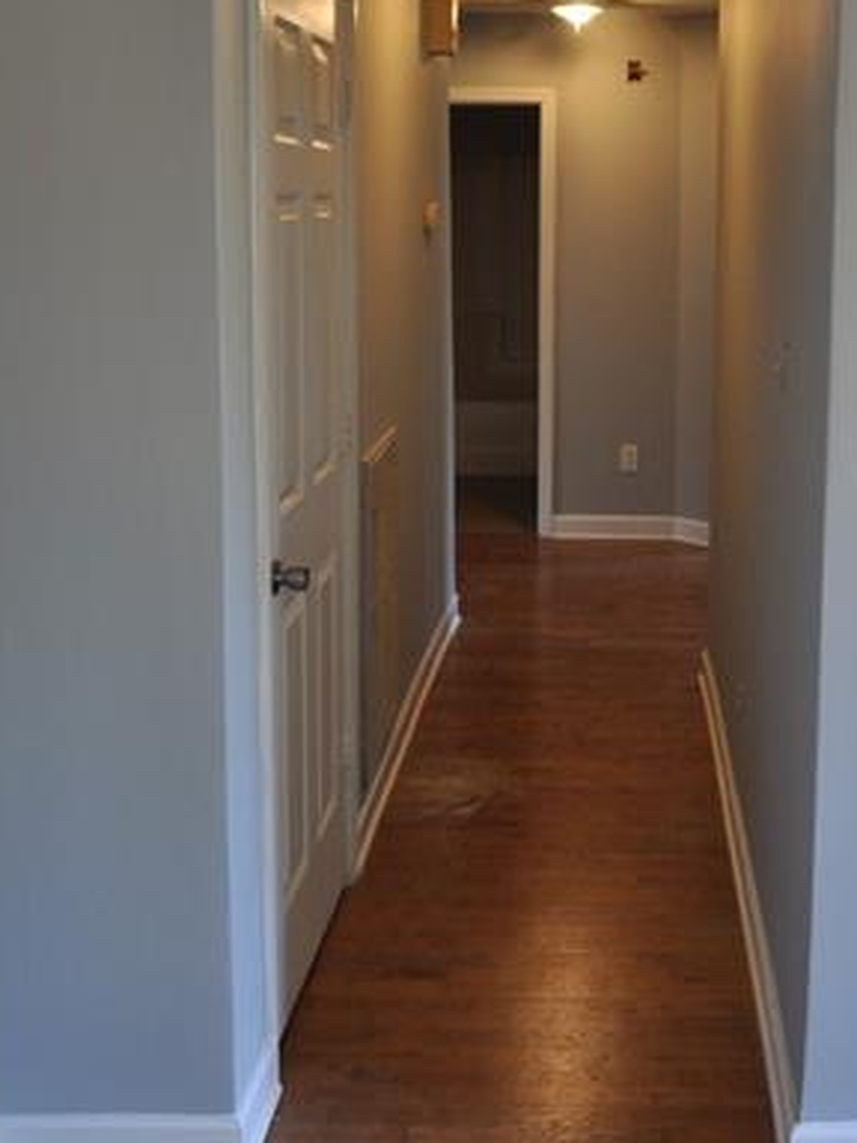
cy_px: 414
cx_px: 632
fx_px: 1616
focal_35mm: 49
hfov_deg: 29.3
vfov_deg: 38.6
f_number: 4
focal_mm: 17
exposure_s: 1/60
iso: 400
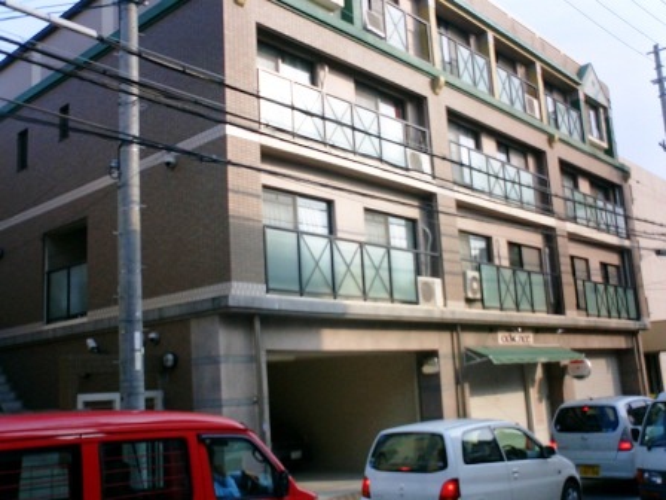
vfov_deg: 38.7
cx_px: 333
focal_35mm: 37
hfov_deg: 50.1
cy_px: 250
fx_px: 712
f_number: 3.5
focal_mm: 5.6
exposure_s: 1/400
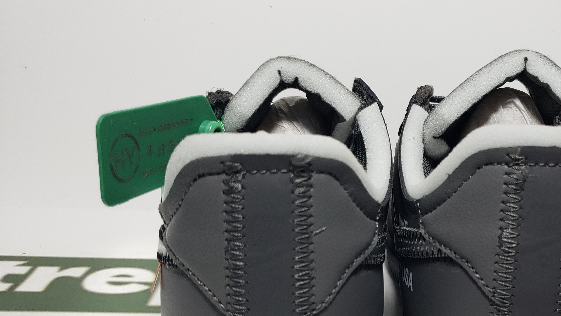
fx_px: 625
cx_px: 412
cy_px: 264
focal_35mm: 42
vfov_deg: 27.6
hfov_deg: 46.8
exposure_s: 1/391
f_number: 1.5
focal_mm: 4.3
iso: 50
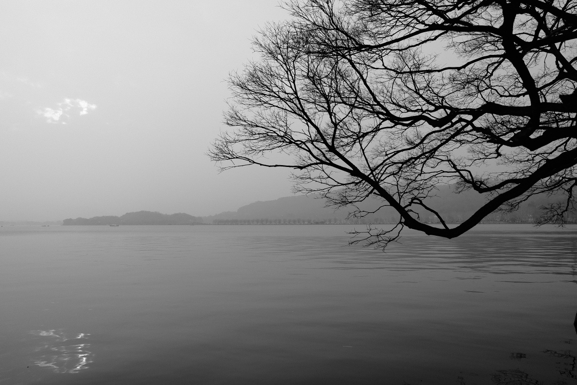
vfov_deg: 43.6
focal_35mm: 30
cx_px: 288
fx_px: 481
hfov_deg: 61.9
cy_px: 192
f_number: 5
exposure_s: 1/140
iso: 200
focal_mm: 20.1
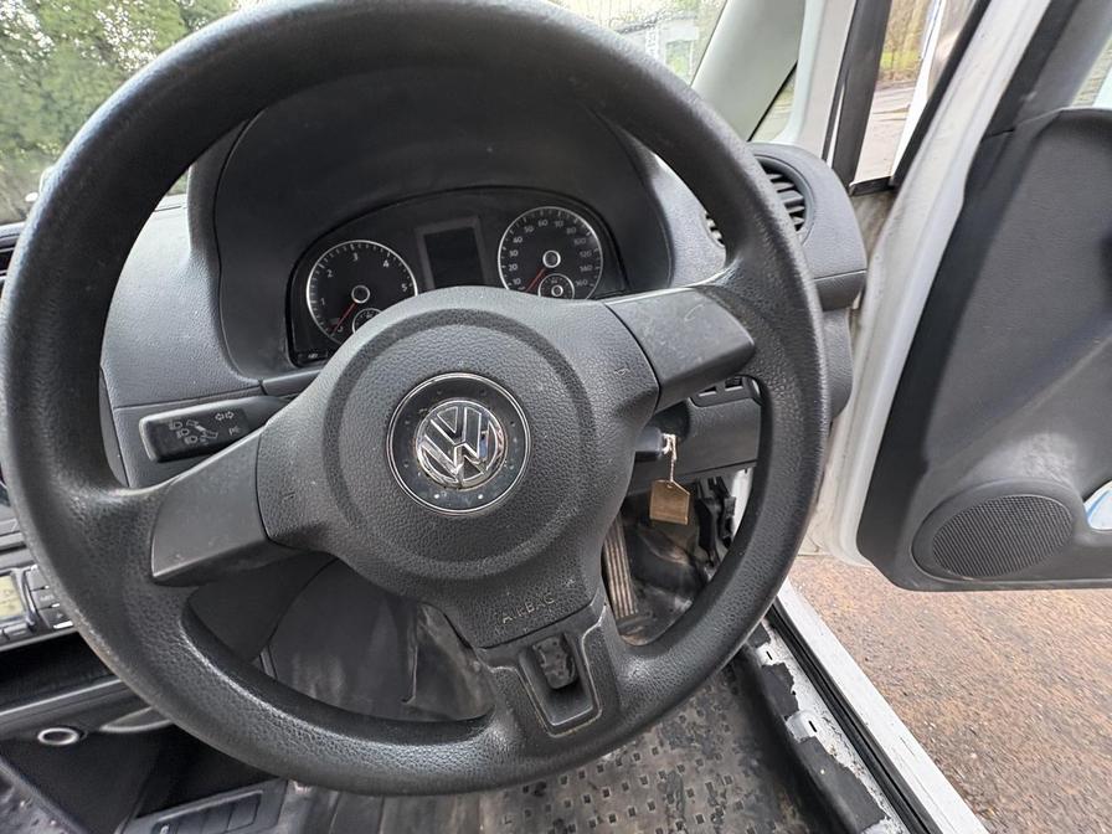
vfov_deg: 85.7
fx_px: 450
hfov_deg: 102.1
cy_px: 417
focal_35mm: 14
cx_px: 556
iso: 200
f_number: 2.2
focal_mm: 2.22
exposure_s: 1/60
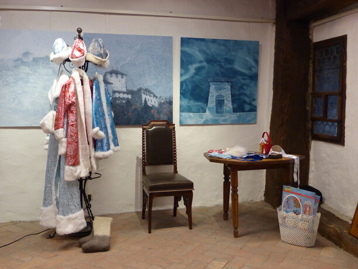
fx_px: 393
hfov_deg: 49.0
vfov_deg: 37.7
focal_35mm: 38
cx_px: 179
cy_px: 134
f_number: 2.8
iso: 400
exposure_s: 1/40
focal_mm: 6.6
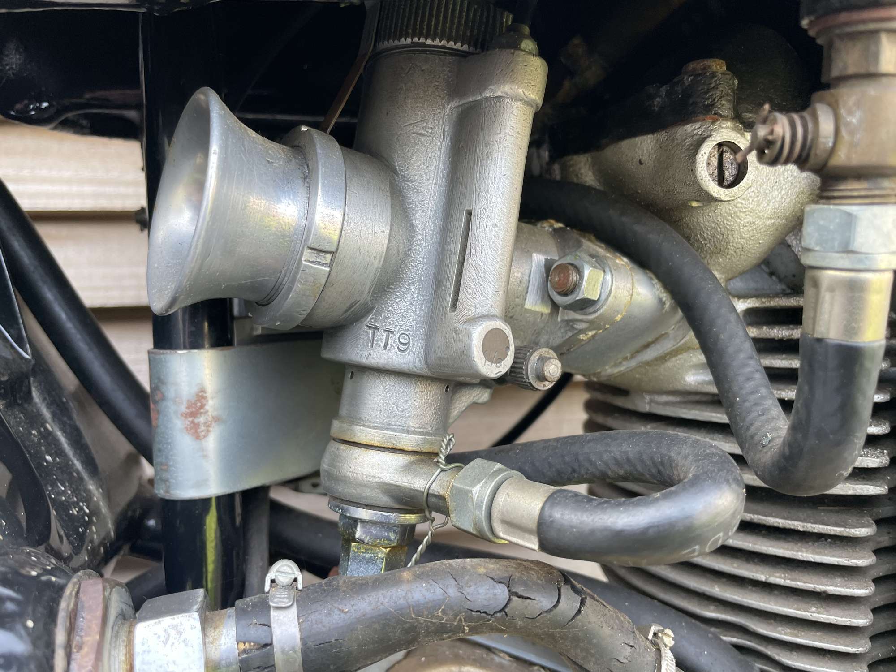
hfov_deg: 67.3
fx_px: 673
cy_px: 336
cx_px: 448
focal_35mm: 26
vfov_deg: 53.1
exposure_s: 1/121
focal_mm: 4.2
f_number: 1.6
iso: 64
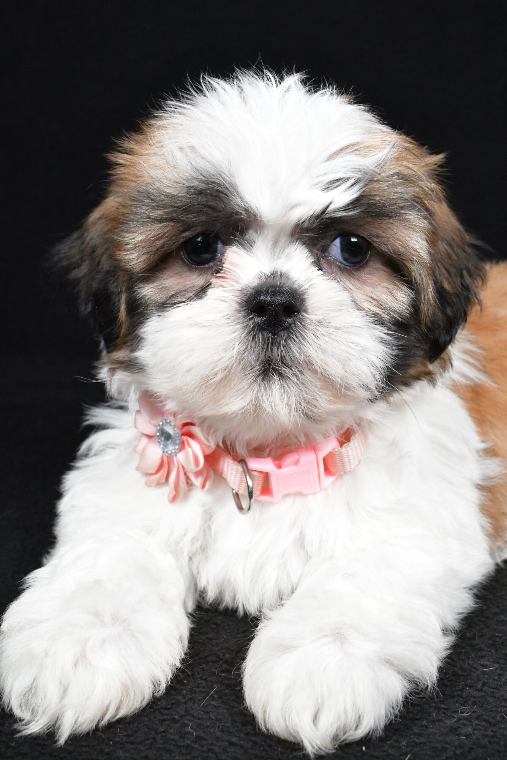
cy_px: 380
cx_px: 254
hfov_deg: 31.9
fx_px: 887
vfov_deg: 46.4
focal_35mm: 42
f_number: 11
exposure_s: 1/500
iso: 6400
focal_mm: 28
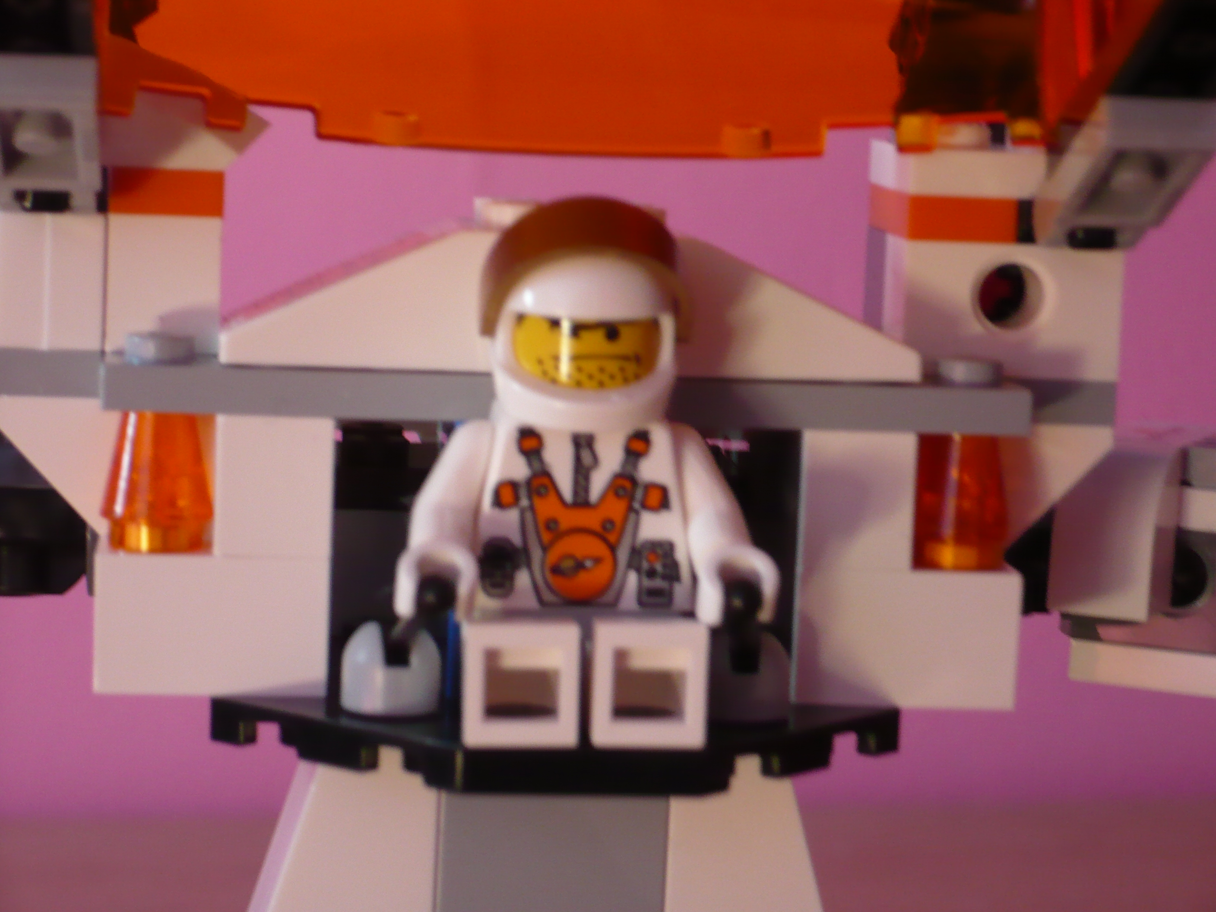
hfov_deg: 18.7
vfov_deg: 14.1
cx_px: 608
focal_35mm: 105
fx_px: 3688
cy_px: 456
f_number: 5
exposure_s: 1/8
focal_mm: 17.4
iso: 200
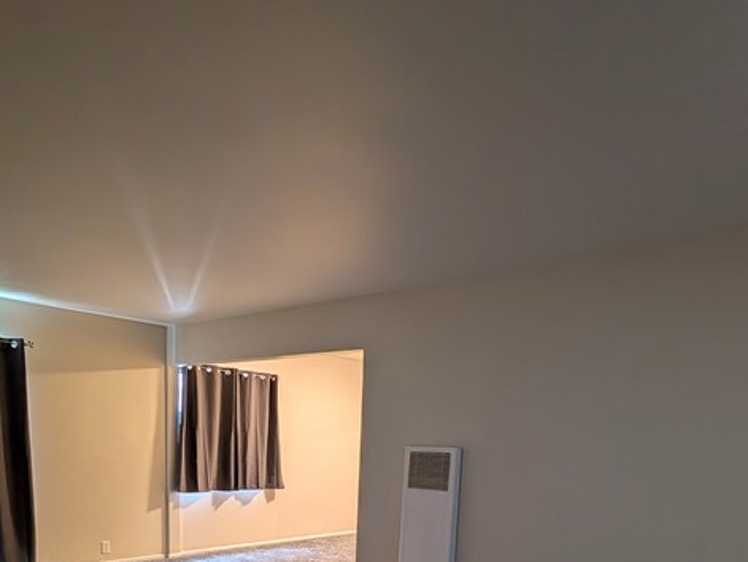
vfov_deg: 46.4
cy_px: 533
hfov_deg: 67.2
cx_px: 349
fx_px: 562
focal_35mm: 26
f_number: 1.7
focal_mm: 2.02
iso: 295
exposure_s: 1/24
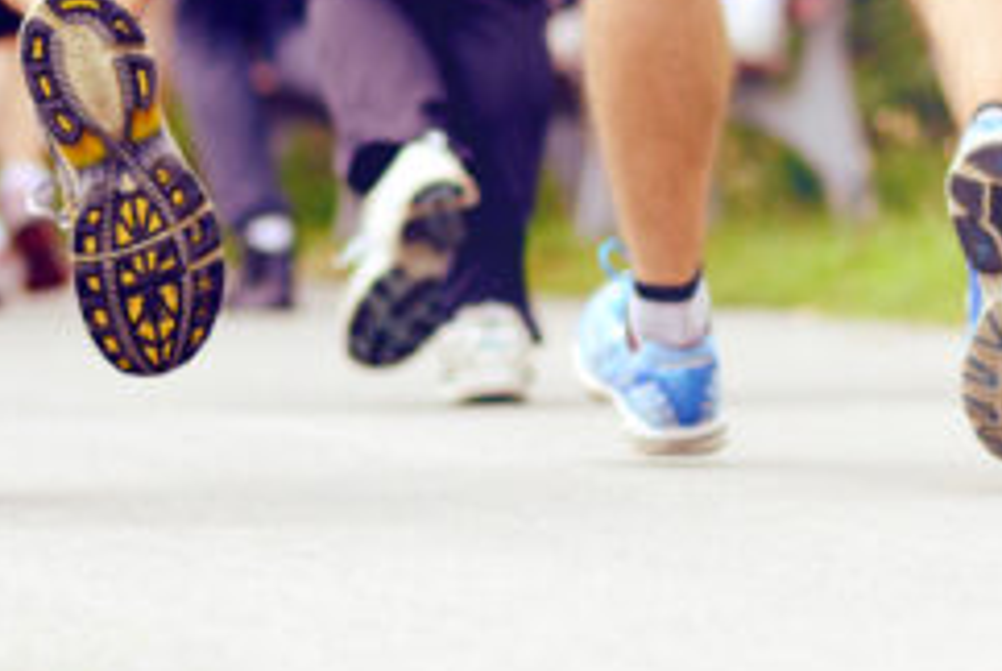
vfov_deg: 3.8
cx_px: -83
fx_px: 10004
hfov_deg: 5.7
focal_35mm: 359
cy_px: 60
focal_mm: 85
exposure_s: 1/800
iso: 160
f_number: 2.5
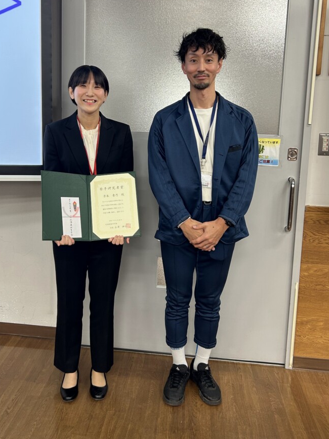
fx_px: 456
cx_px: 140
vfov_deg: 51.0
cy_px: 176
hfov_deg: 39.6
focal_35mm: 36
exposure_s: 1/50
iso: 100
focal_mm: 5.7
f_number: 1.5
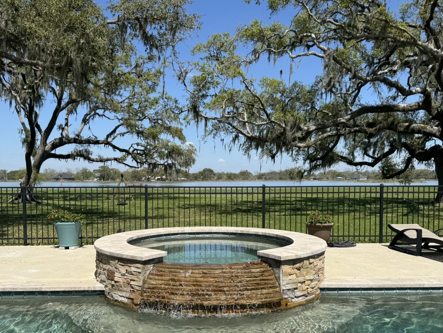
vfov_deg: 42.7
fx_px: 422
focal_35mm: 33
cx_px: 204
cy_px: 202
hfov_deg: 55.3
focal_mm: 6.76
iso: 80
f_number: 1.78
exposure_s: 1/5814
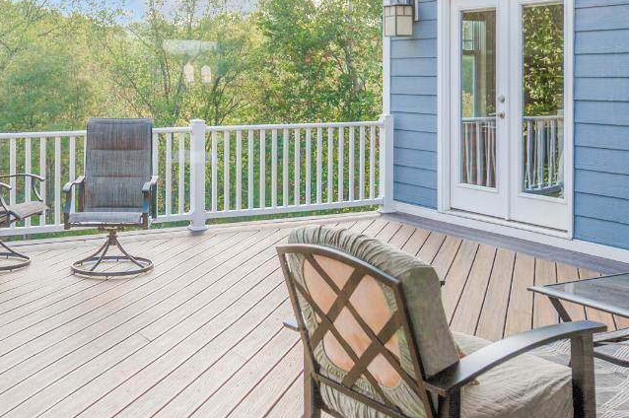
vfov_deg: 27.9
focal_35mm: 48
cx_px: 247
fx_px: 841
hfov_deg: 40.8
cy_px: 184
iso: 200
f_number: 4
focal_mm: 20.5
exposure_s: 1/400
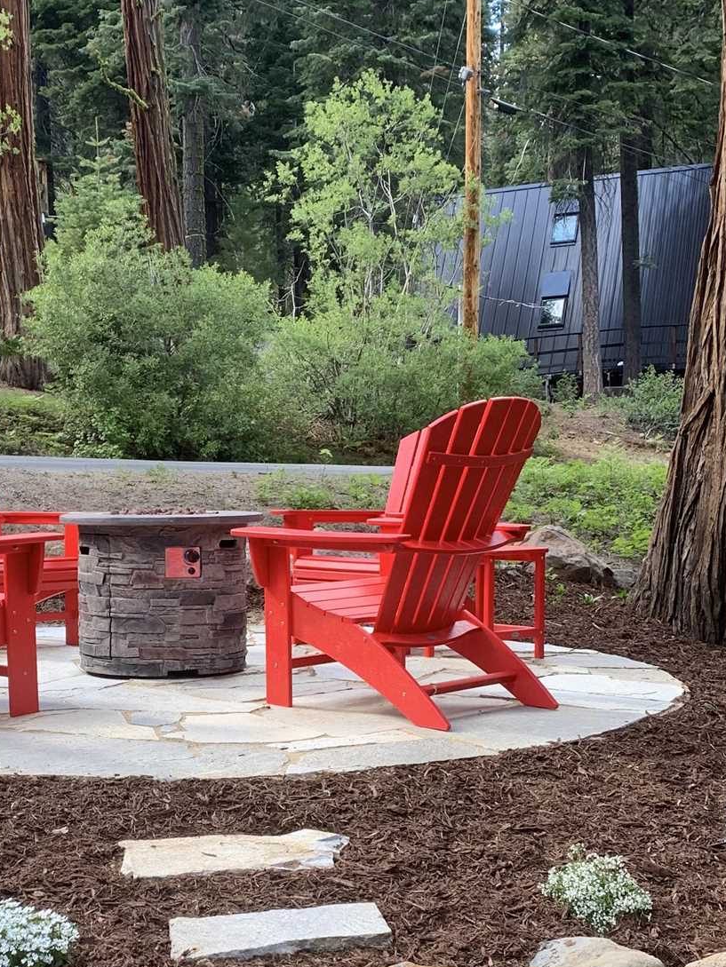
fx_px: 1538
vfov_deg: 34.6
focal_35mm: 55
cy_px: 639
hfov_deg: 26.2
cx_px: 164
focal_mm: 4.25
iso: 40
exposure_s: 1/121
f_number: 1.8
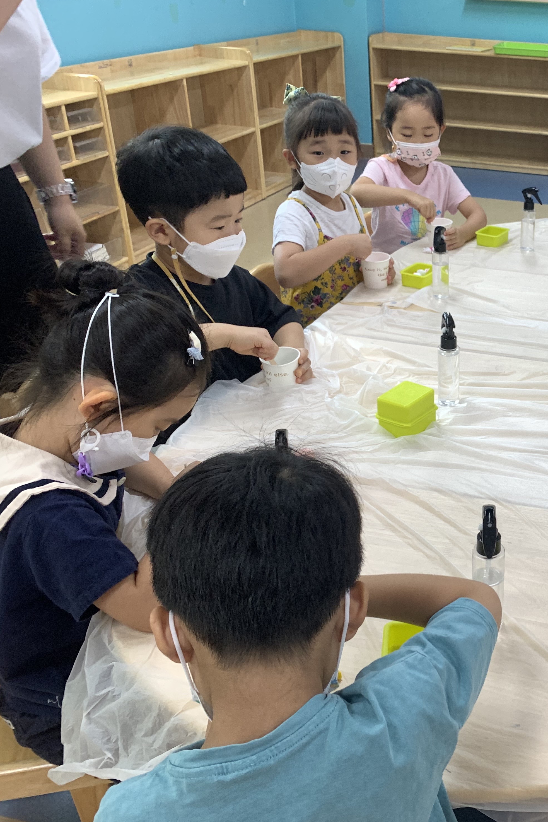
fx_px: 845
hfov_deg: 33.2
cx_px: 535
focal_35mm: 37
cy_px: 418
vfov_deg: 51.9
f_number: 1.8
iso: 80
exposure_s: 1/120
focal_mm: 4.25
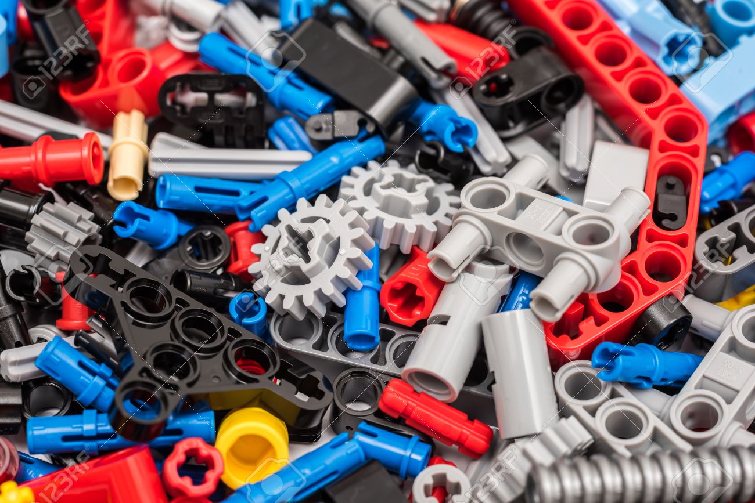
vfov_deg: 24.6
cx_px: 378
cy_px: 252
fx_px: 1154
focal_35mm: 55
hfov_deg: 36.2
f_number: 8
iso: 100
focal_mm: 55
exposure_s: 1/60
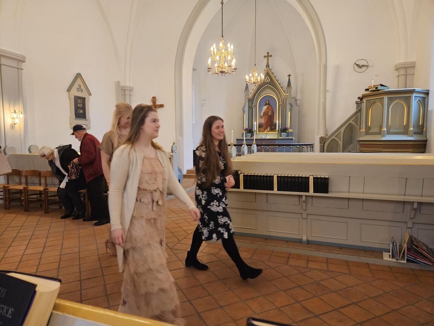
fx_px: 288
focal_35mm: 23
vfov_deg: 58.9
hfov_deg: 73.9
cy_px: 163
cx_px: 217
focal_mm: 5.4
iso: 640
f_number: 1.8
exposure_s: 1/100
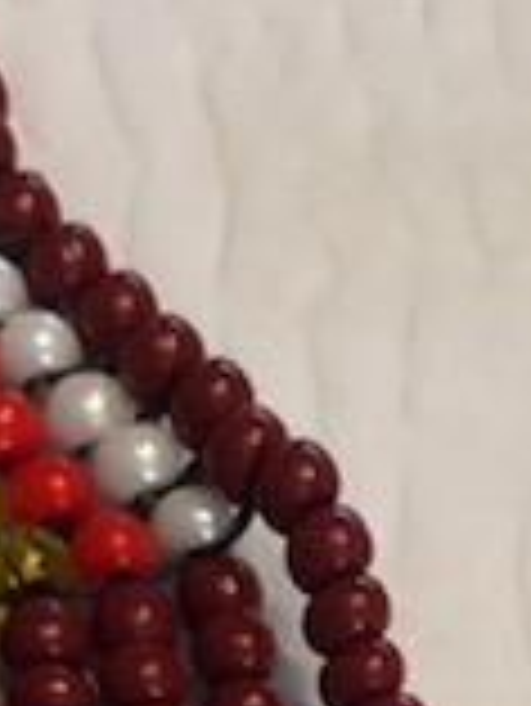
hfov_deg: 12.9
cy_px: 1205
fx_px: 2328
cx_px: 459
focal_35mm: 114
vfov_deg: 15.3
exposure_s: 1/15
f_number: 1.8
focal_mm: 4
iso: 100
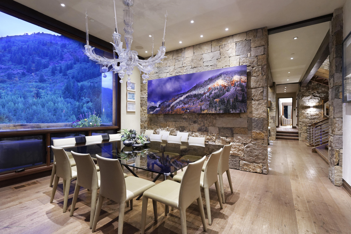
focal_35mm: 17
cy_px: 117
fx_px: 166
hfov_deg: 93.3
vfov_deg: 70.5
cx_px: 176
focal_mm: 17
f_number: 7.1
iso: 4000
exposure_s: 1/6
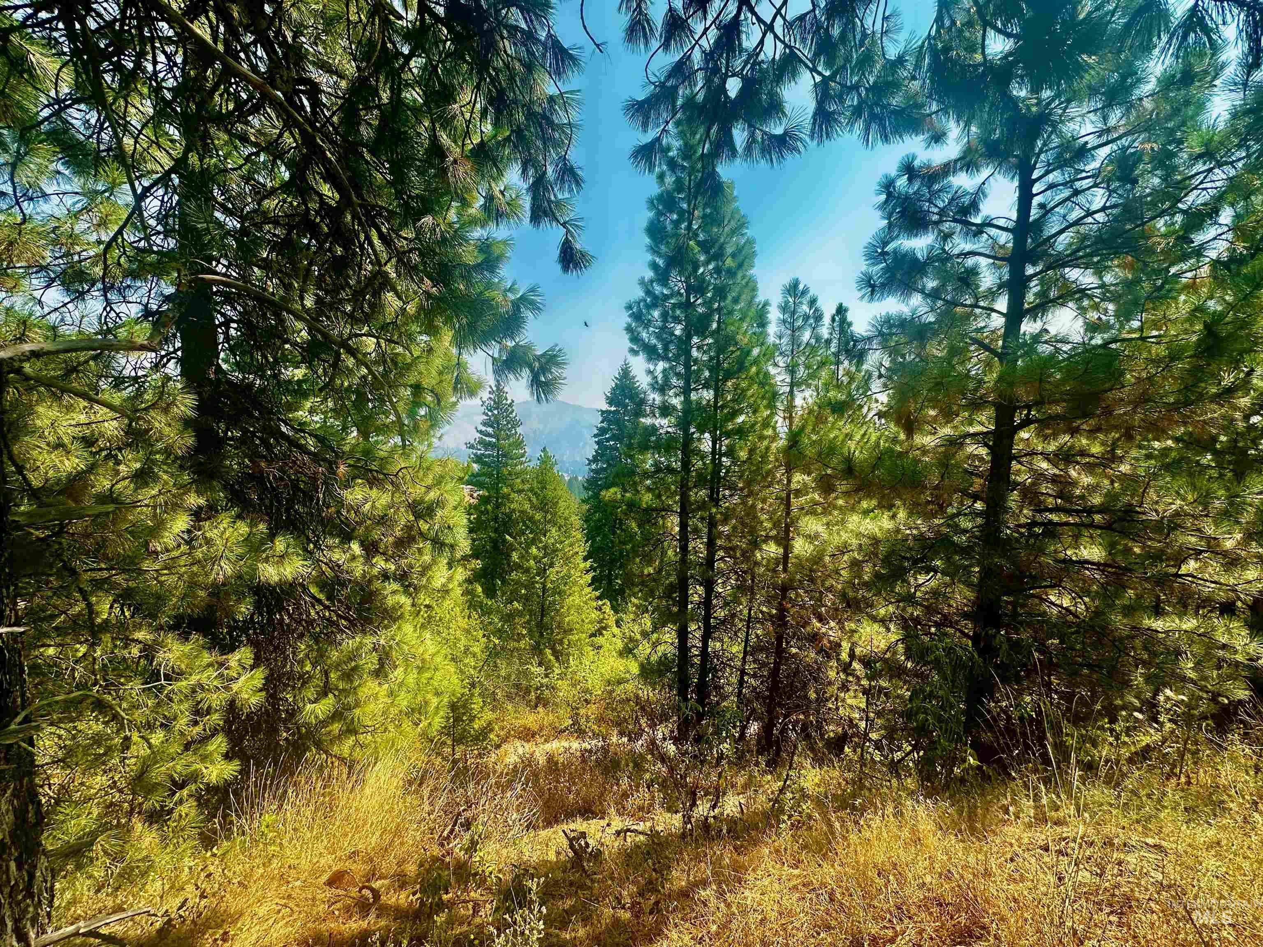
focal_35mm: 14
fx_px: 511
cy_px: 474
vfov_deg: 85.7
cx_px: 632
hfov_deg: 102.1
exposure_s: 1/903
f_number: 2.2
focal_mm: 2.22
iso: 40
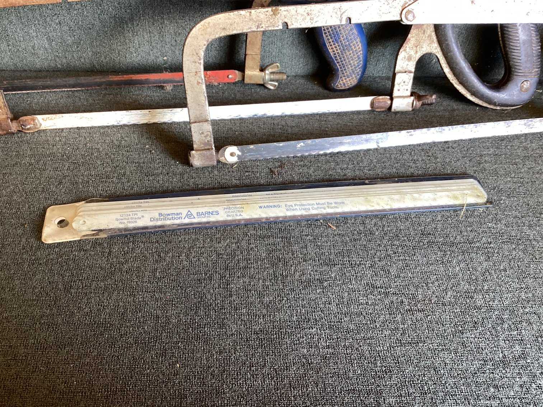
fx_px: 486
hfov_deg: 58.3
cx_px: 272
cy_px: 204
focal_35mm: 31
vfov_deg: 45.4
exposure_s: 1/50
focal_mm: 3.3
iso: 80
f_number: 2.4
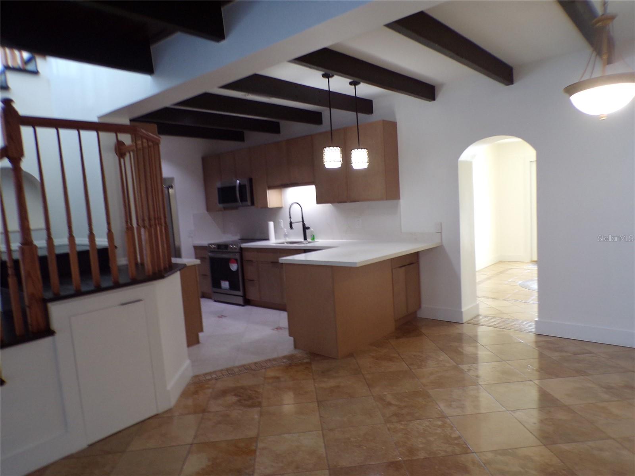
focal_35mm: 24
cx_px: 318
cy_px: 238
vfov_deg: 56.8
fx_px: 440
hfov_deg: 71.6
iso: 171
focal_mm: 4.3
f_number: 3
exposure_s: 1/34
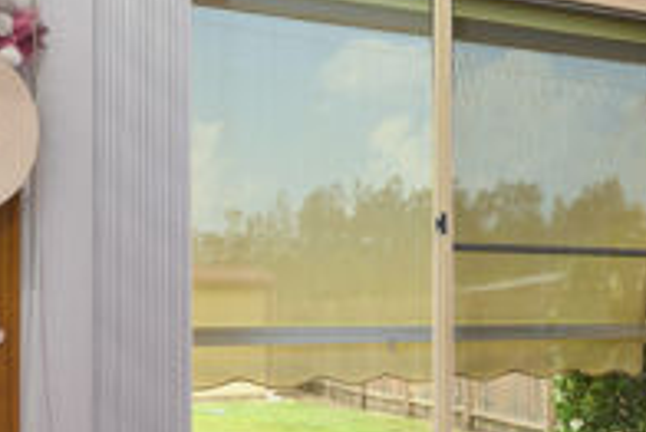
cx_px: 593
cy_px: 323
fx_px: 1024
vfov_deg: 23.6
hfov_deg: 33.0
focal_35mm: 57
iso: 160
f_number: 7.1
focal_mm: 14
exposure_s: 1/4
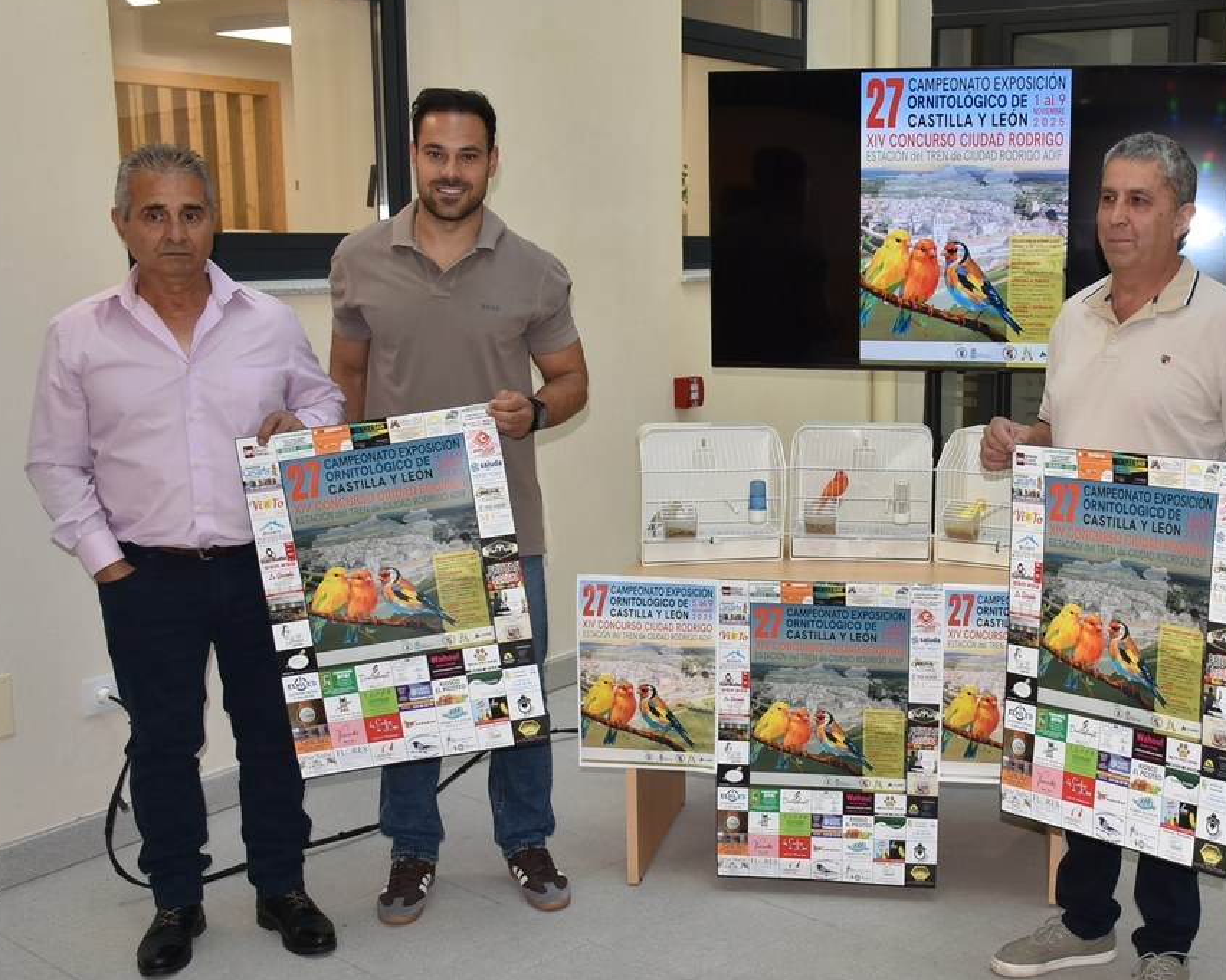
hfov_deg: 40.0
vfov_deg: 32.9
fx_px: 1656
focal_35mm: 46
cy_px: 537
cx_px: 842
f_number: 3.8
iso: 450
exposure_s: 1/200
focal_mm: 23
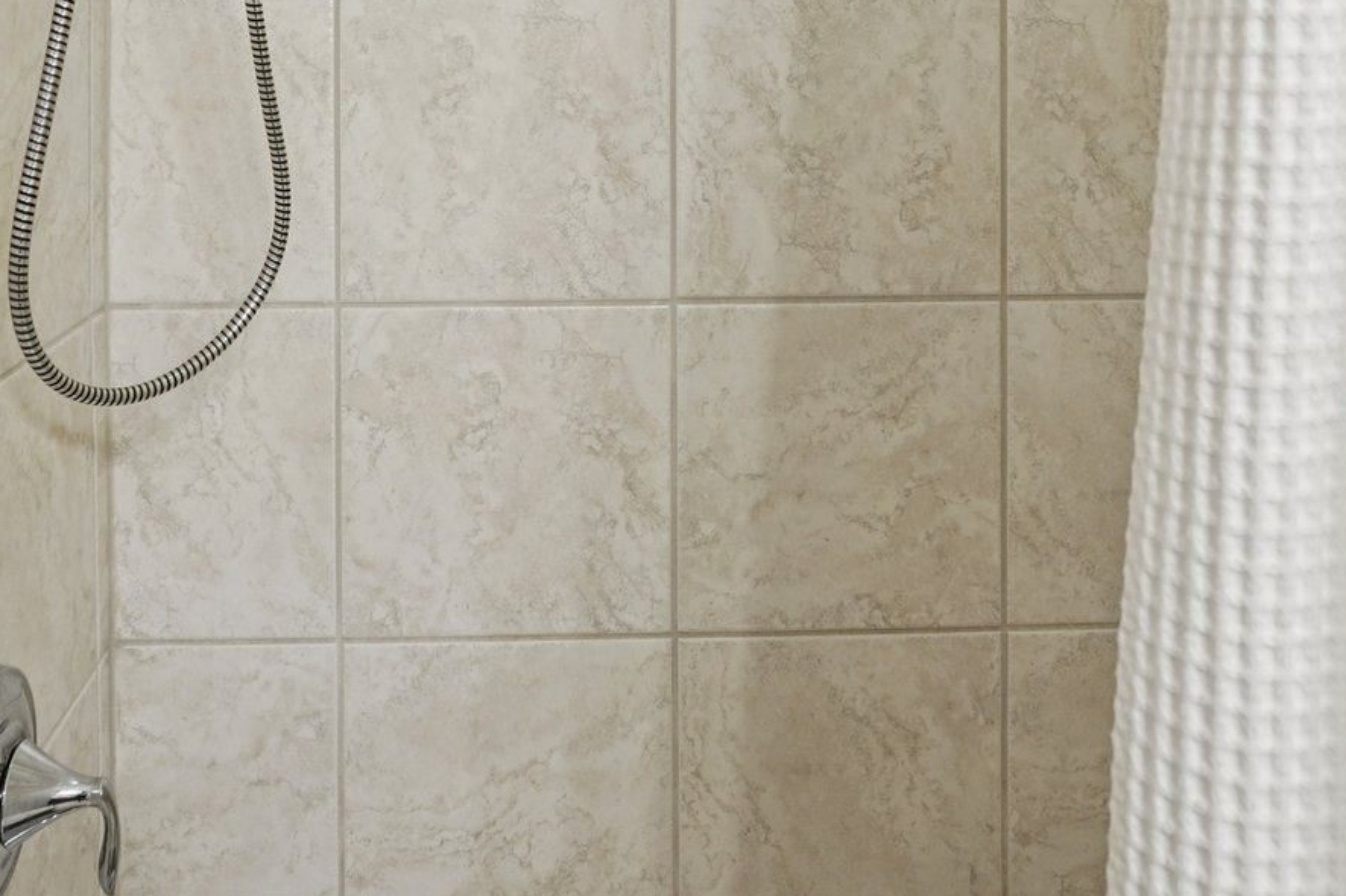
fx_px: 1383
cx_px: 603
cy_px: -4
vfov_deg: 32.9
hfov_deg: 51.8
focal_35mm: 37
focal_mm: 16
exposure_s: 1/8
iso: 400
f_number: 8
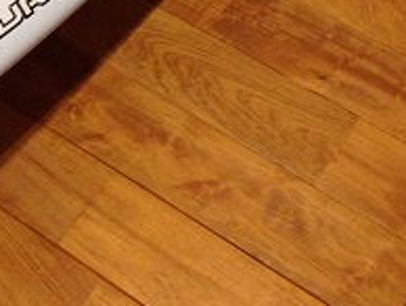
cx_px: -113
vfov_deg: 12.0
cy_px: -131
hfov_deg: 15.8
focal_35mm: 119
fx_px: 1397
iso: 125
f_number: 2.4
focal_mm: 4.12
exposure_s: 1/20
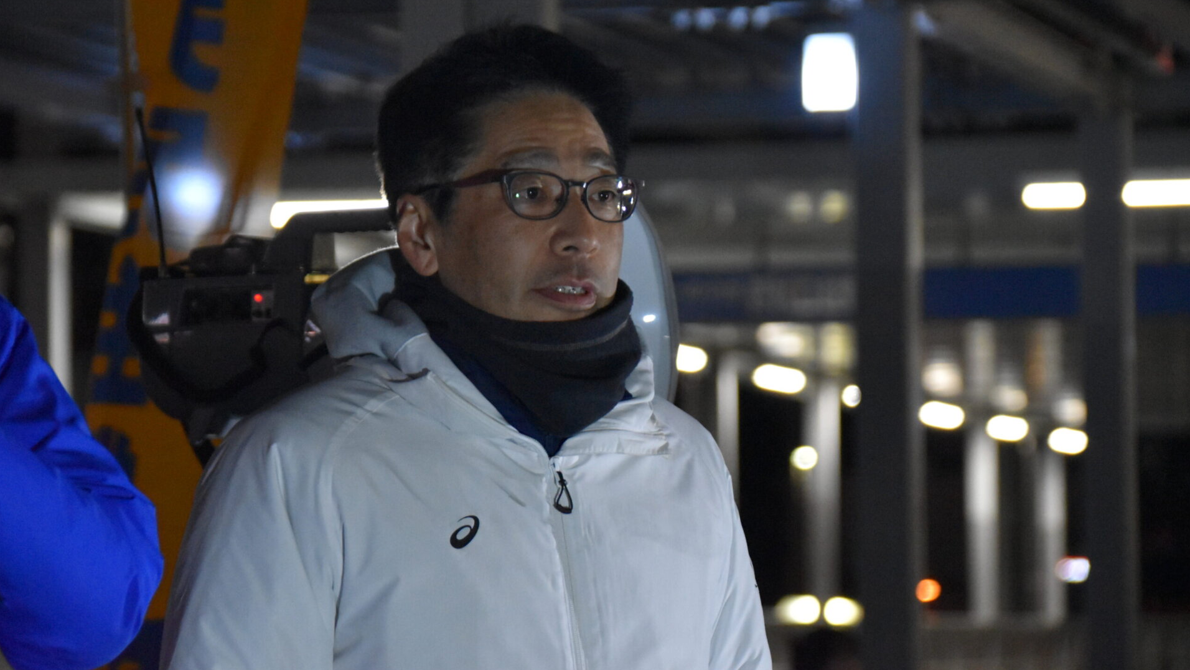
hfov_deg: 8.8
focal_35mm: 245
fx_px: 7717
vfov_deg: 5.0
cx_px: 594
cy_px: 290
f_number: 6
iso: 7200
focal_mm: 155
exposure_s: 1/125
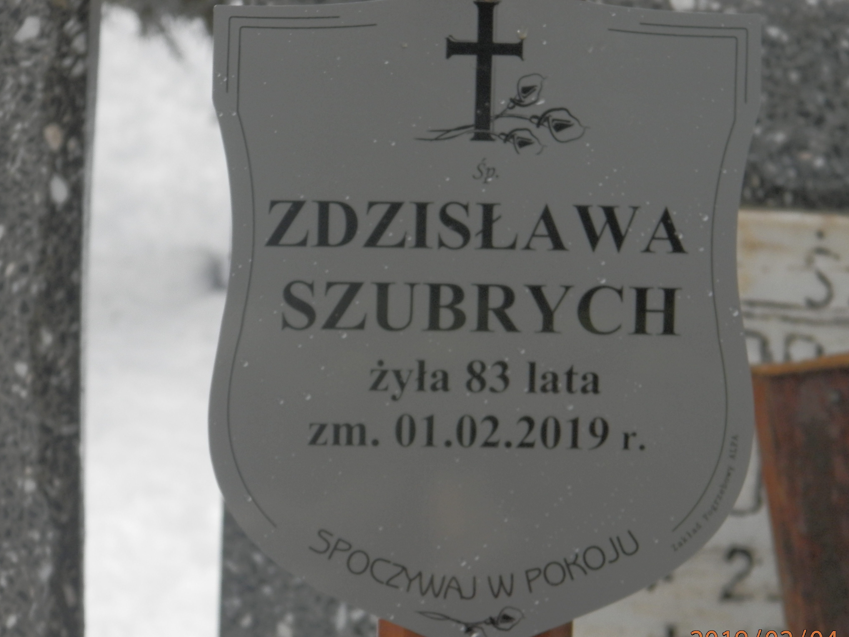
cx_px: 417
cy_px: 358
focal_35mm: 253
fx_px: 6205
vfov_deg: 5.9
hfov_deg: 7.8
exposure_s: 1/200
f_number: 5.4
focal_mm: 40
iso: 125
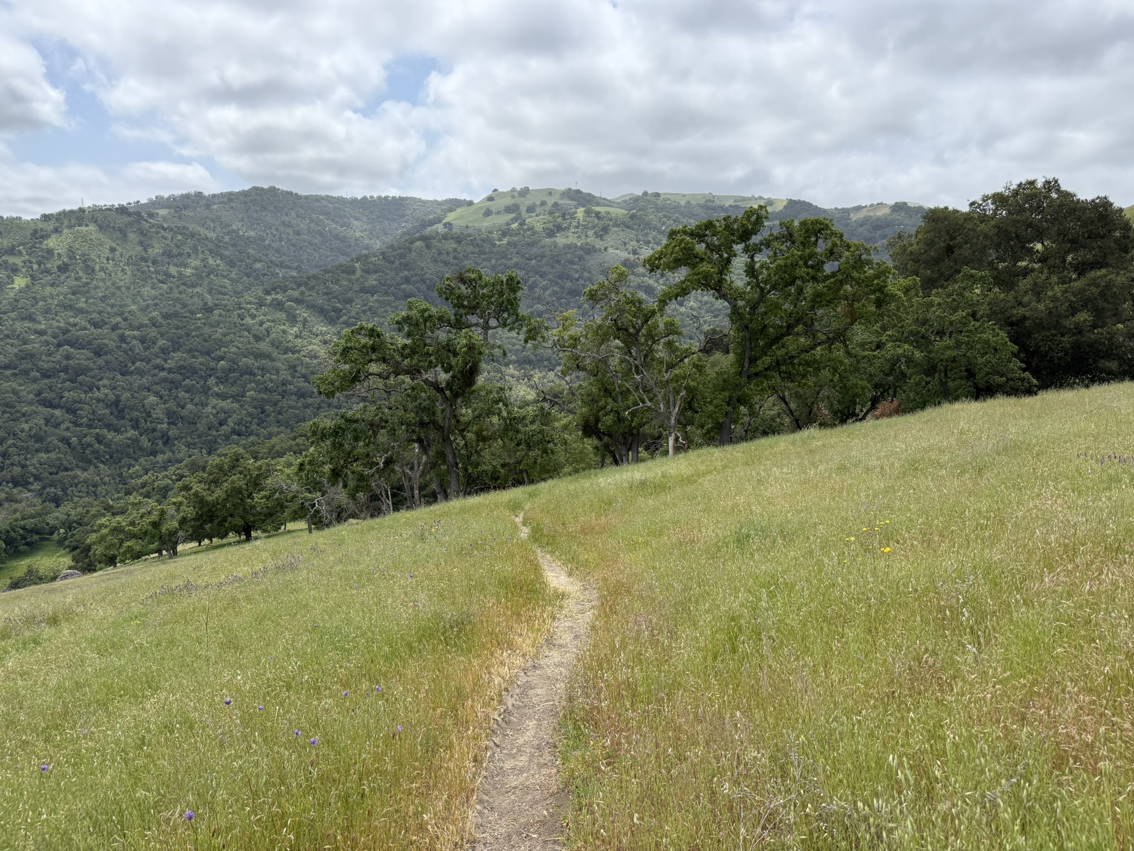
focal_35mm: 24
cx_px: 567
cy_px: 426
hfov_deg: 71.6
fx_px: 786
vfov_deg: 56.8
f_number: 1.78
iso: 100
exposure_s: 1/4673
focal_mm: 6.76
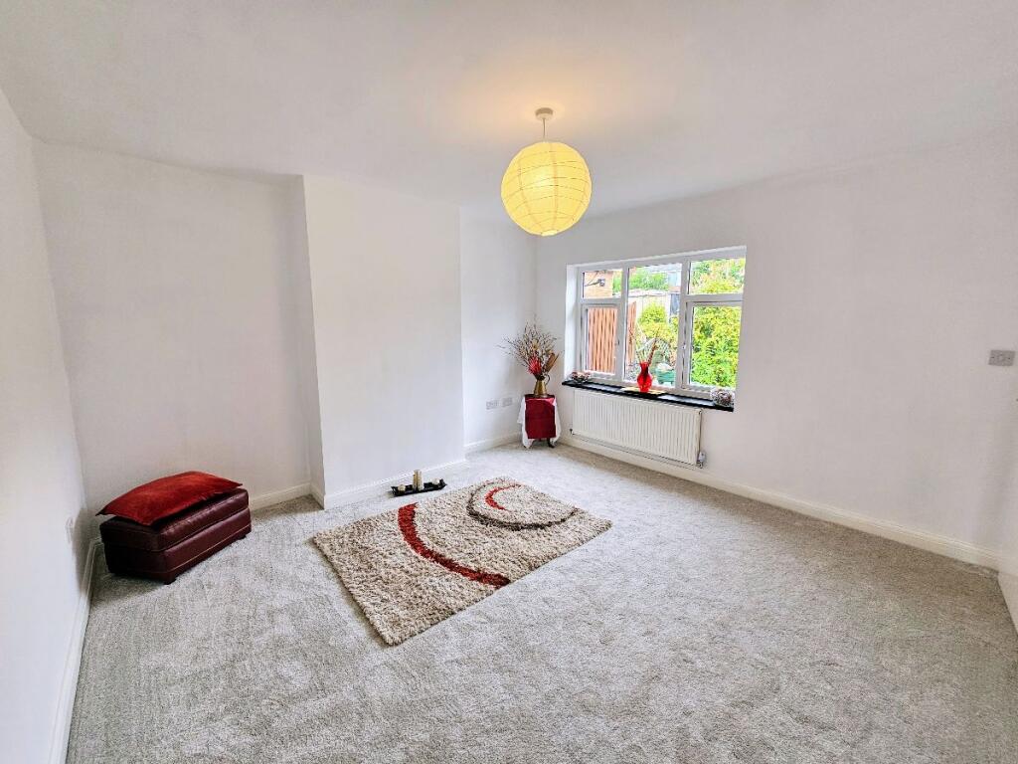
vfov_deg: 89.9
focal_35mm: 13
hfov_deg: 106.2
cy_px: 382
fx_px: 382
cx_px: 509
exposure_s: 1/70.8
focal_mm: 2.2
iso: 80
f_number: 2.2
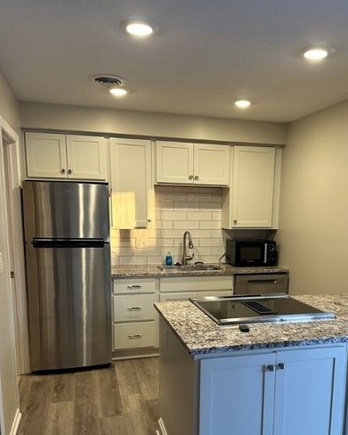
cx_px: 206
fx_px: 412
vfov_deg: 54.8
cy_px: 279
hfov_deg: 45.6
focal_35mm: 32
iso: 200
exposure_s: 1/120
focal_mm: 6.86
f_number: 1.78
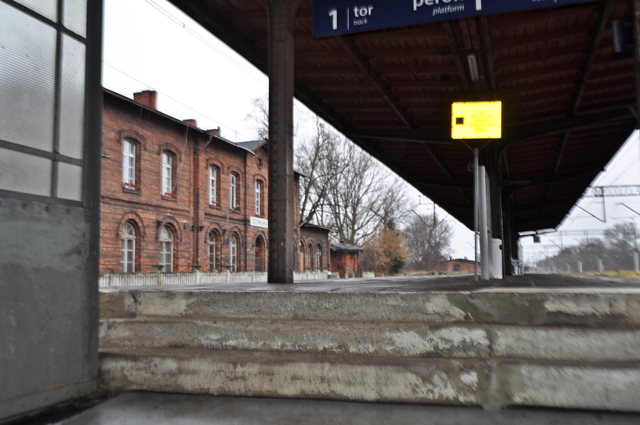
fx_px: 586
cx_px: 320
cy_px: 212
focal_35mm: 33
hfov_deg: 57.3
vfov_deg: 39.9
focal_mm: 22
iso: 220
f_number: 4
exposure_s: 1/200
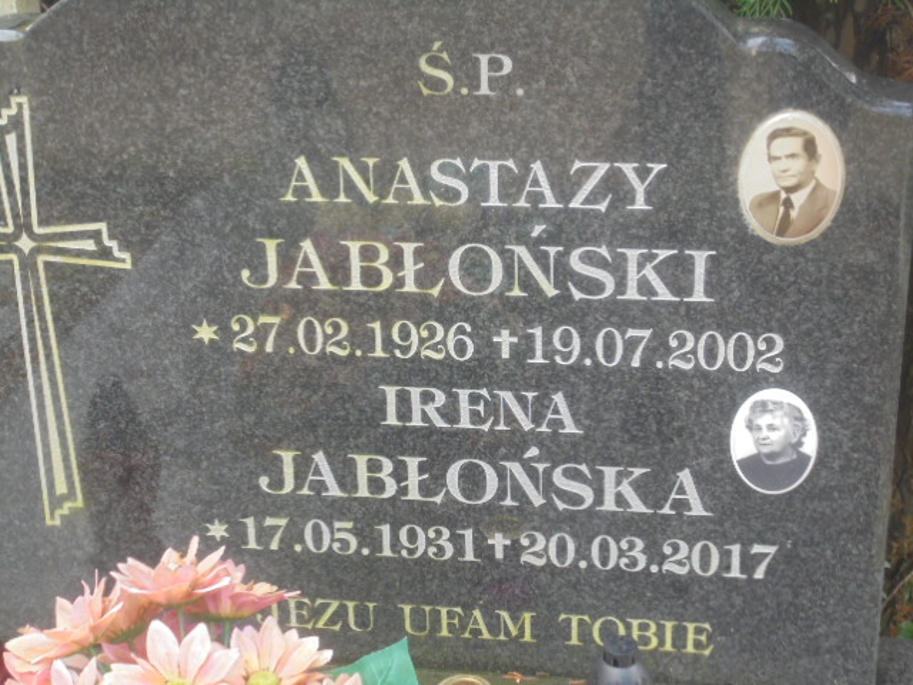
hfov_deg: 30.3
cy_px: 342
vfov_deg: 22.9
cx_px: 456
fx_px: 1688
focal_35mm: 64
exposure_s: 1/30
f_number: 5.6
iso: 200
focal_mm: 11.5
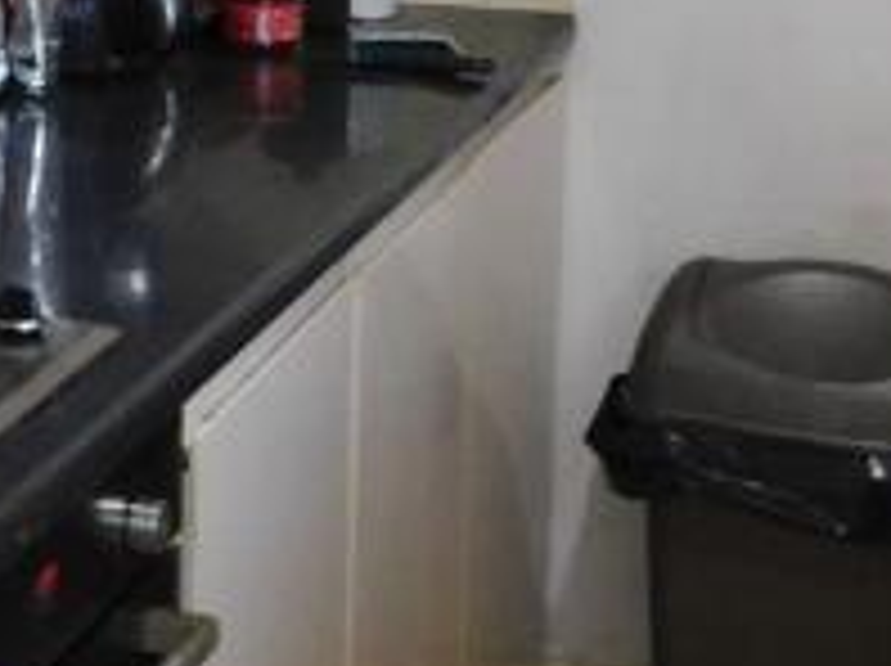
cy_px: 14
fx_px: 3059
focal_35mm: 119
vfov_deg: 12.3
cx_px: -338
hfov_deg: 15.6
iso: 400
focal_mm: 4
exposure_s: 1/20
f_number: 3
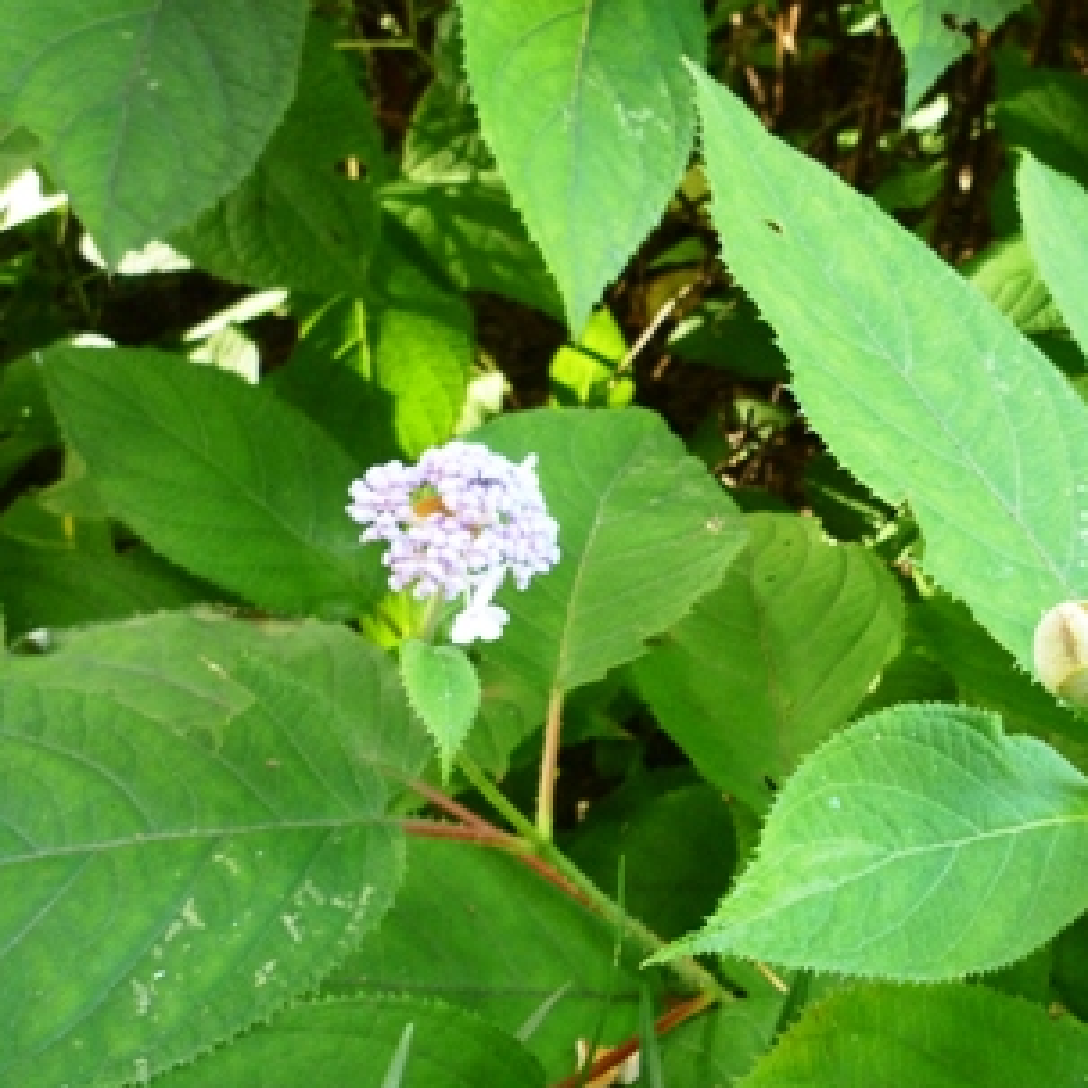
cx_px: 833
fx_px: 1245
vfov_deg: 47.1
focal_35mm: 35
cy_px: 610
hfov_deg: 45.4
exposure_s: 1/30
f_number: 2.8
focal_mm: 4.4
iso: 400
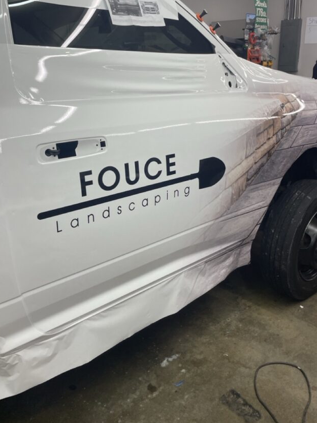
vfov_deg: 56.6
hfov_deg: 44.1
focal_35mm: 32
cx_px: 171
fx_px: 391
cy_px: 183
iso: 50
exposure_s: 1/120
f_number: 1.6
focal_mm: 4.2
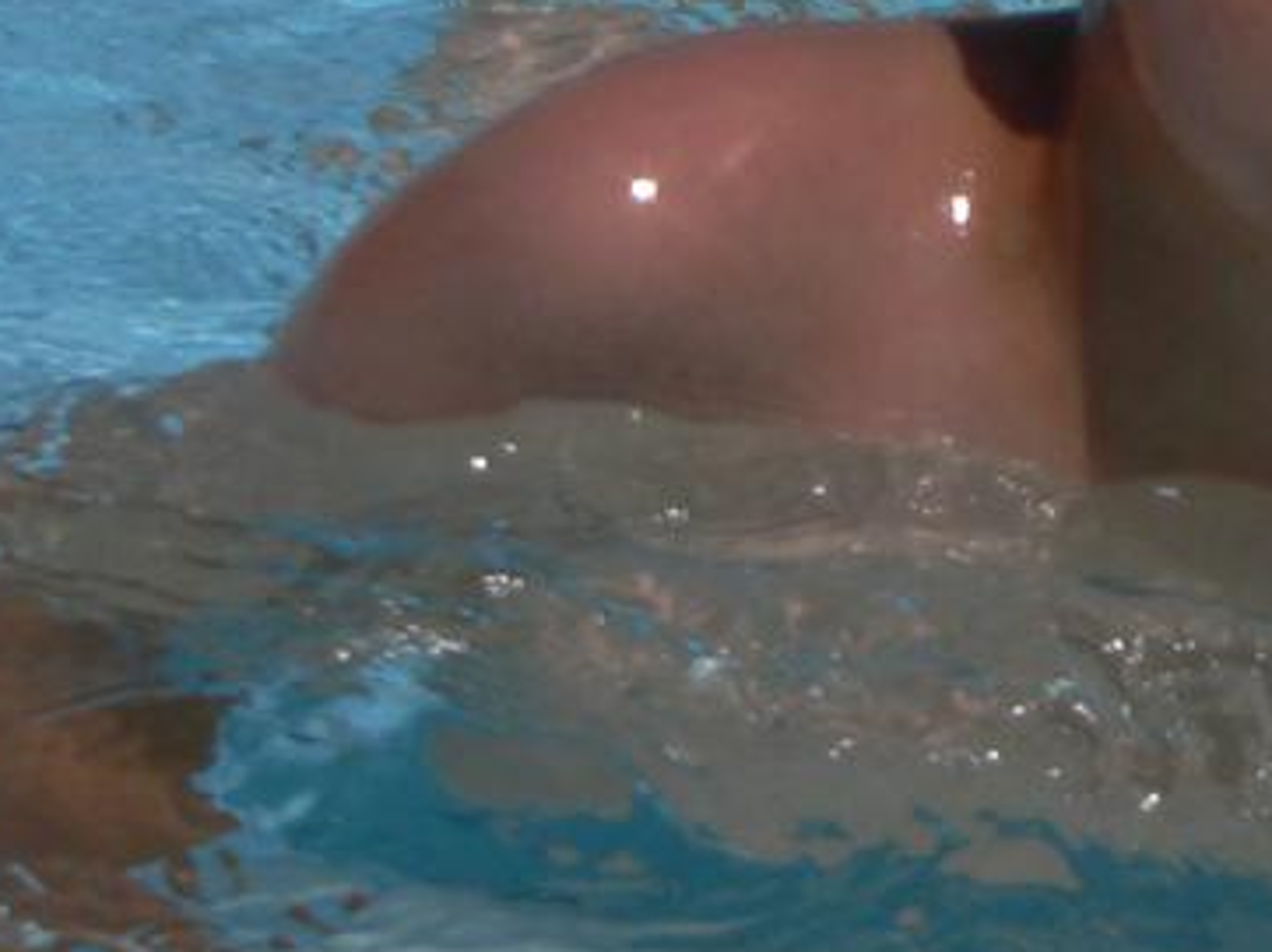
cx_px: 1335
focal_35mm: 398
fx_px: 14615
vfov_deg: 3.7
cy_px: 267
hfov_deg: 5.0
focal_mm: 20
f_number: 6.5
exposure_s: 1/1000
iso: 80
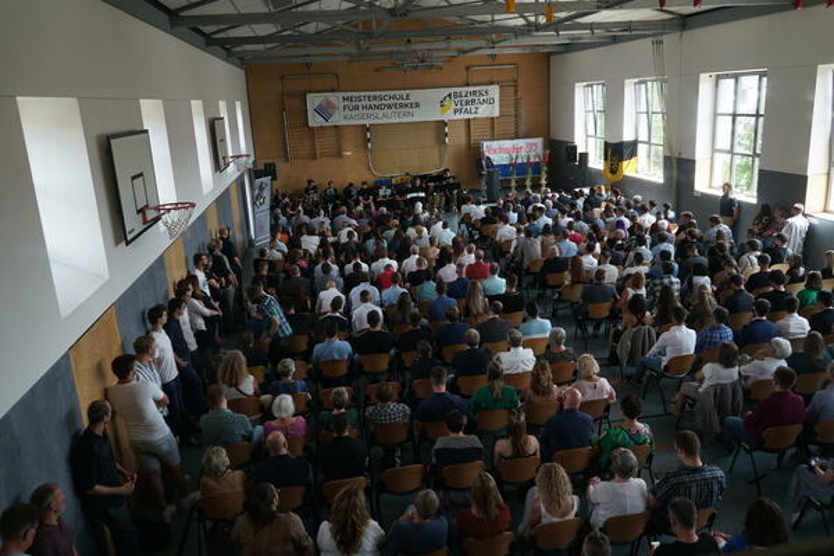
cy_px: 278
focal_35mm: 28
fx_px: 649
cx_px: 417
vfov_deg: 46.4
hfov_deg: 65.5
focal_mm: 28
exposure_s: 1/60
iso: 200
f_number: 4
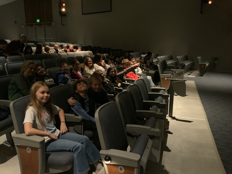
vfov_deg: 48.2
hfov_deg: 61.7
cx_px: 116
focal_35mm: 29
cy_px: 87
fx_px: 194
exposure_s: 1/30
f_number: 1.8
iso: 400
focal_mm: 3
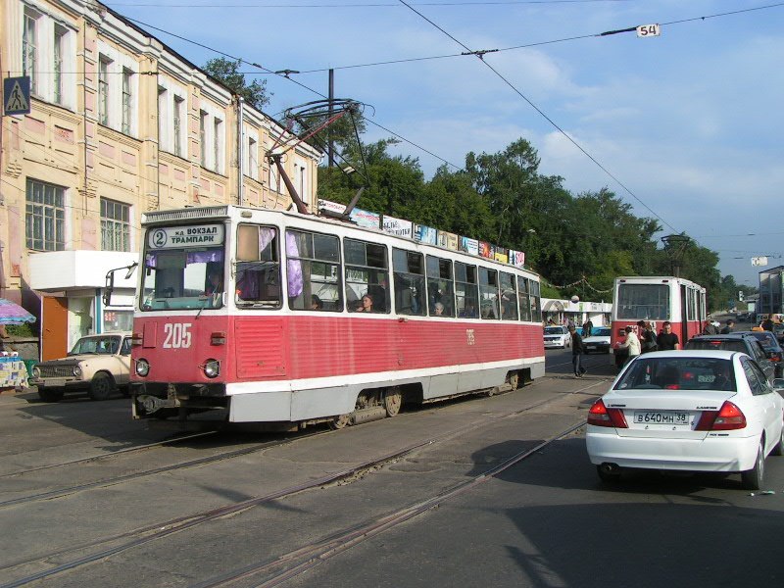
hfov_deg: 49.0
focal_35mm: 38
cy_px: 294
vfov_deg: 37.7
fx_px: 861
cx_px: 392
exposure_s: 1/400
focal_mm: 5.8
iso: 50
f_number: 5.6
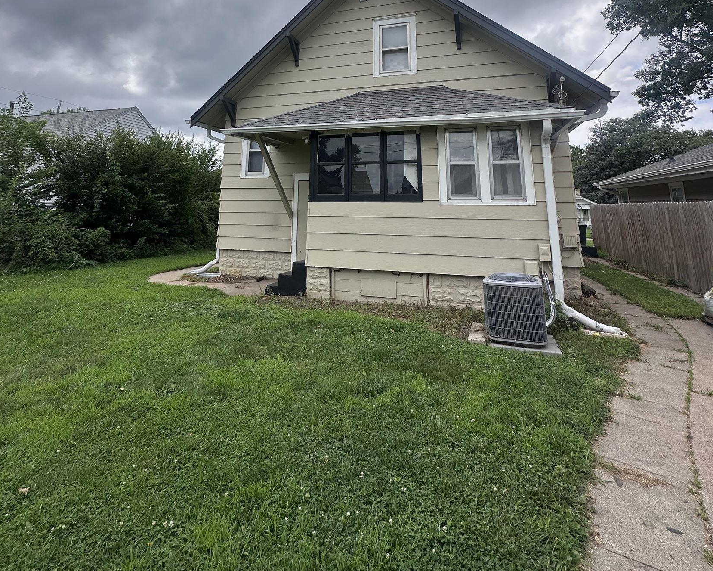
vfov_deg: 65.0
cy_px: 121
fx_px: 401
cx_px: 342
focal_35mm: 19
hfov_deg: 83.2
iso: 50
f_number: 2.2
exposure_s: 1/1887
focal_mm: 2.22
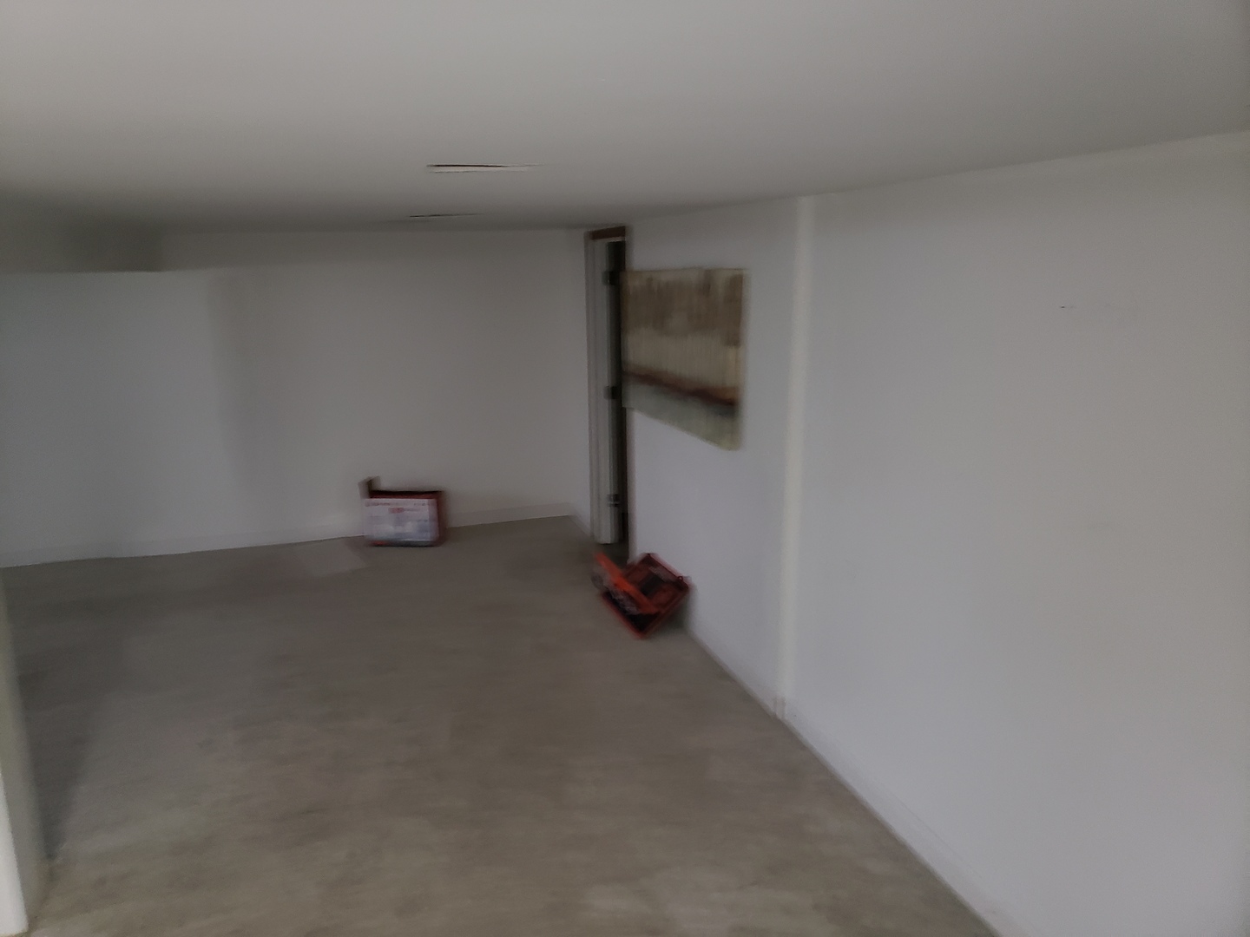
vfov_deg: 53.1
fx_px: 939
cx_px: 625
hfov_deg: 67.3
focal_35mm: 26
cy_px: 468
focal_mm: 4.3
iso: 400
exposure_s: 1/10
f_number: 1.5
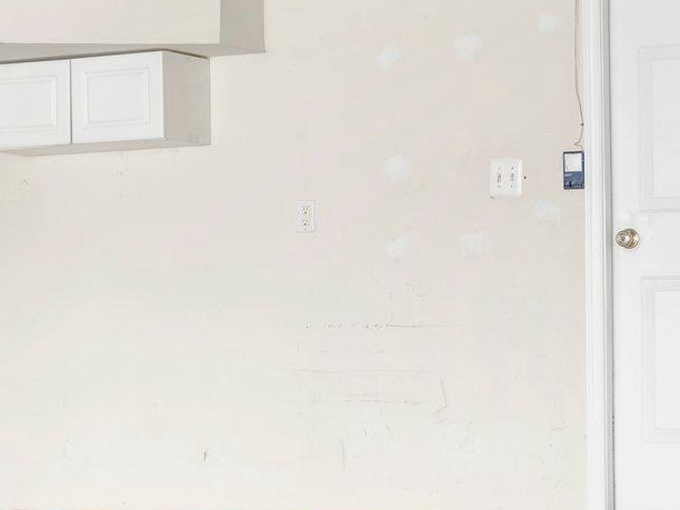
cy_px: 291
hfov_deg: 19.1
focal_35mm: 103
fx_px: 2023
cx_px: 331
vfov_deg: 14.4
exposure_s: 1/15
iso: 125
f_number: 8
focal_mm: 32
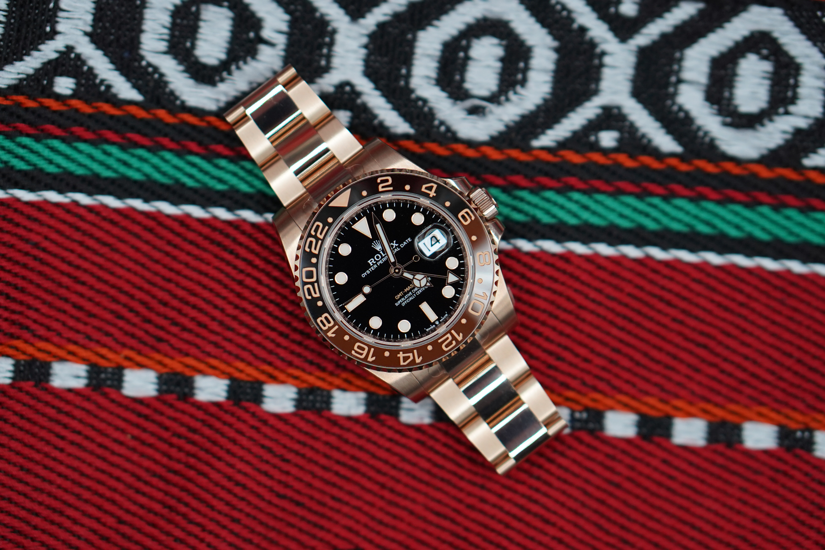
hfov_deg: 27.0
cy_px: 275
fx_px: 1719
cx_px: 412
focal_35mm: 75
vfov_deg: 18.2
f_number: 2.2
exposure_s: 1/1600
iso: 1250
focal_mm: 50
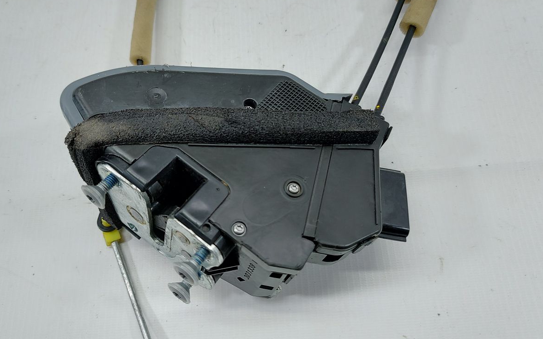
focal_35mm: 30
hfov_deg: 62.8
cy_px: 145
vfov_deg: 41.7
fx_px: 444
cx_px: 255
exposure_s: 1/50
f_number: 1.8
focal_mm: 5.23
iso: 64
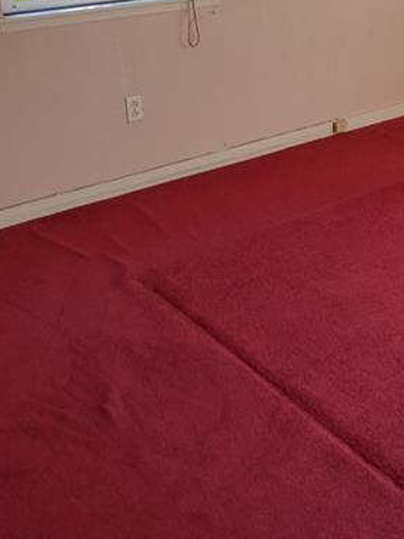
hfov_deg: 25.5
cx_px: 384
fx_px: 855
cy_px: 47
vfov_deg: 33.0
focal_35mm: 55
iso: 100
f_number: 1.7
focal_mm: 4.71
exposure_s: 1/130
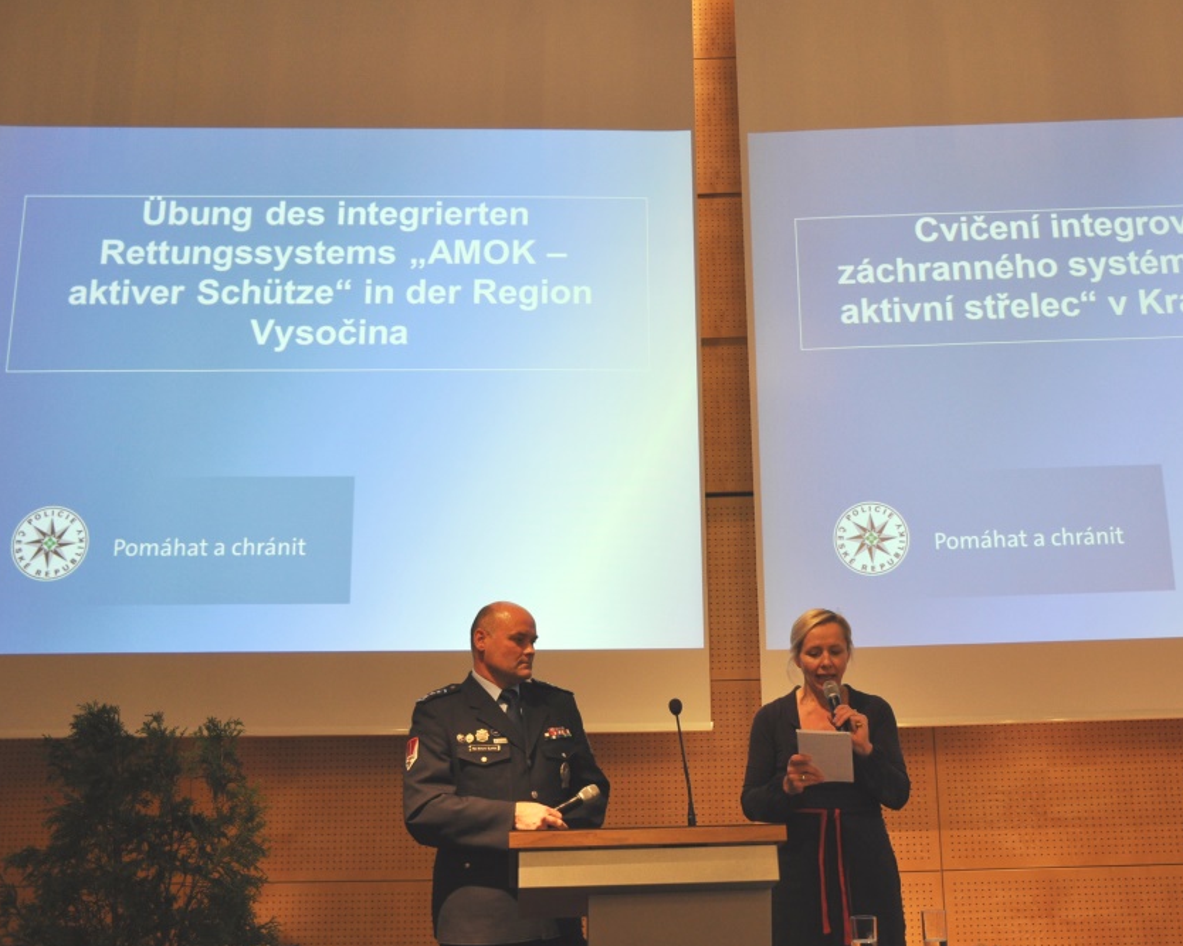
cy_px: 474
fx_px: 1330
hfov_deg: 47.8
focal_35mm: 38
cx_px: 677
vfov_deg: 39.2
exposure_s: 1/60
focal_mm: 22
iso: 450
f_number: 4
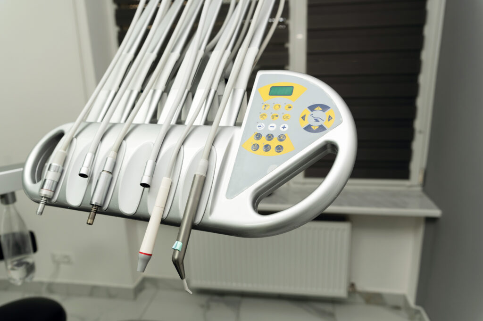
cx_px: 242
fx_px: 389
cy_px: 160
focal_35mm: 29
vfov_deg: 44.9
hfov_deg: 63.7
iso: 200
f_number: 3.5
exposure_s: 1/200
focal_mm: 29
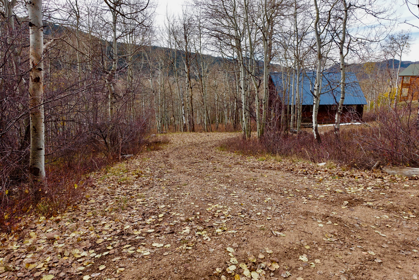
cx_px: 210
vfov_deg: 53.1
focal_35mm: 24
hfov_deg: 73.7
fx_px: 279
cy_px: 140
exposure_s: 1/160
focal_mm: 8.8
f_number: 5.6
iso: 125
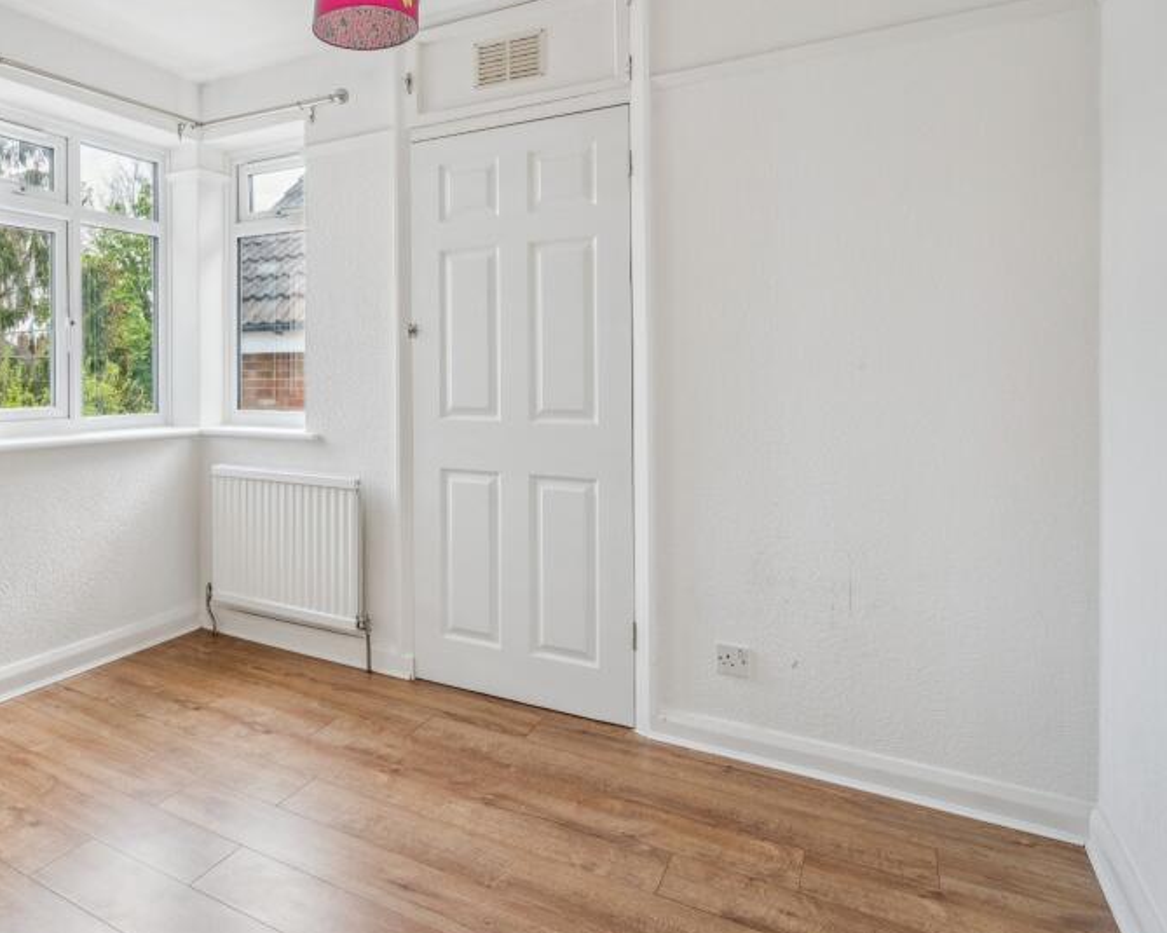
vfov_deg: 60.5
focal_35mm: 23
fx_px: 794
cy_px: 384
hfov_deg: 67.4
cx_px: 276
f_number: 5.6
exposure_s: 1/160
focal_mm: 16
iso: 640
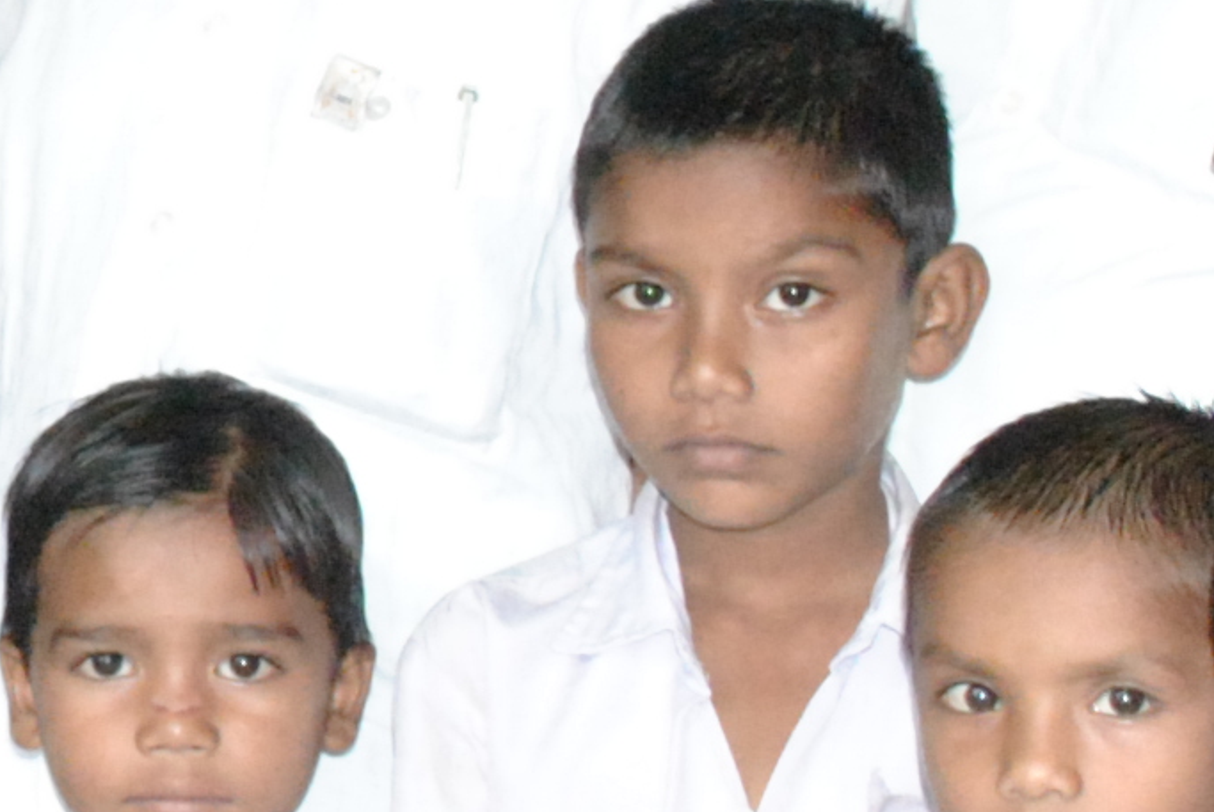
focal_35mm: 204
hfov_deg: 9.7
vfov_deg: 6.7
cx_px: -684
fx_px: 6887
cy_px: 133
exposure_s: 1/125
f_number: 6.3
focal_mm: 24
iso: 1600
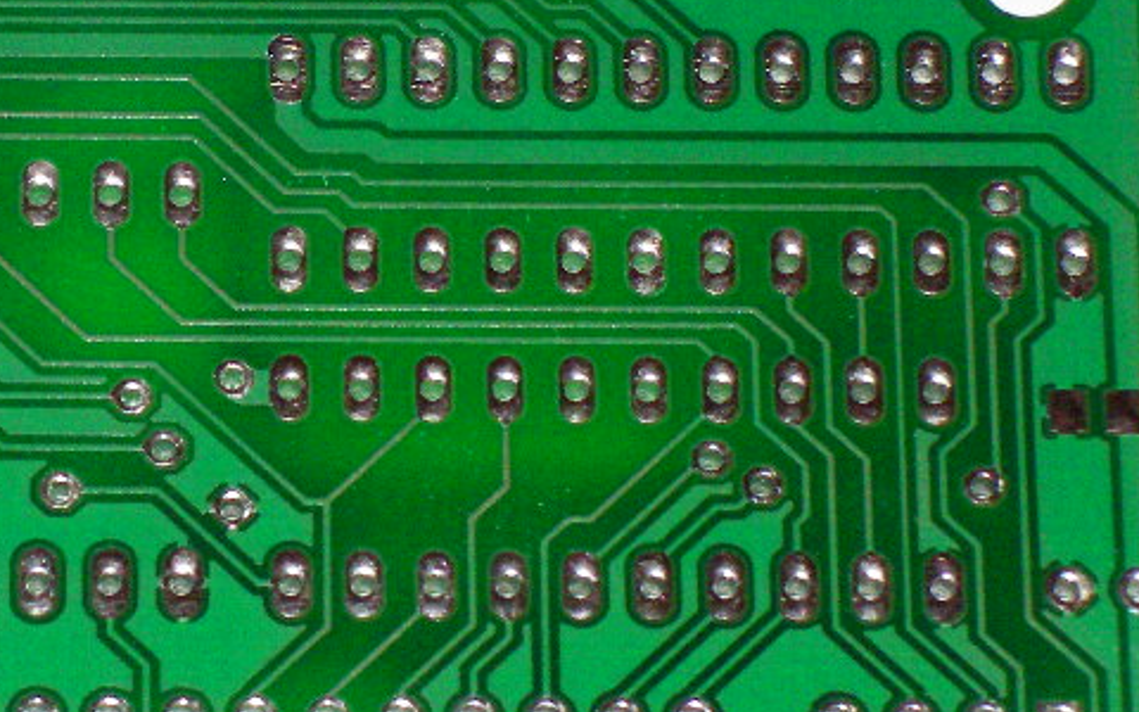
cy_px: 365
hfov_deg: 5.9
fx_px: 10958
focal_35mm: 353
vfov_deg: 3.7
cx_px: 97
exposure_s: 1/100
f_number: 7.8
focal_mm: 32.5
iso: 400
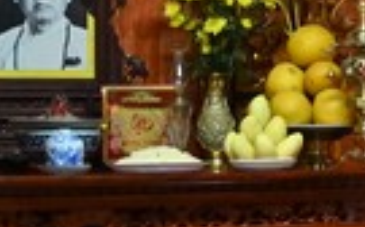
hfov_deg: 12.9
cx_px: 484
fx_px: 1560
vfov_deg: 8.3
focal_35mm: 157
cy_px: 114
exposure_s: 1/250
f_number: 5.6
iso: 4000
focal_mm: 32
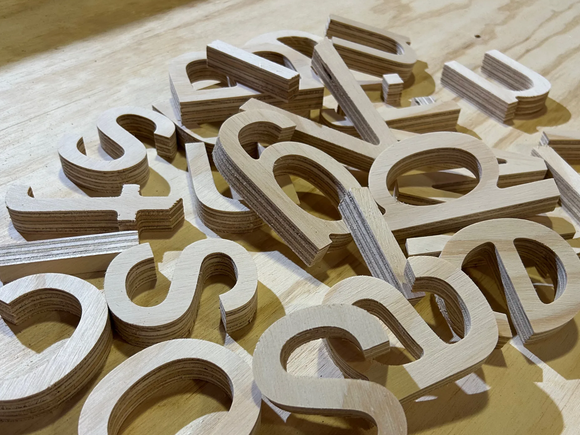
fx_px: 603
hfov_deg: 51.3
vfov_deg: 39.3
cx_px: 306
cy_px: 282
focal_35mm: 36
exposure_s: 1/50
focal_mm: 5.7
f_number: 1.5
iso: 100
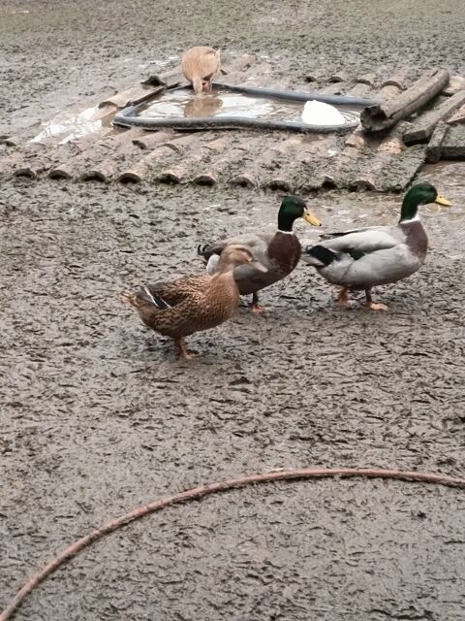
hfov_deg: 20.4
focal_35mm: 72
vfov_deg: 27.0
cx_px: 232
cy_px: 310
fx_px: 1290
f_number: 1.7
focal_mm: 5.27
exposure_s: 1/25
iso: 604
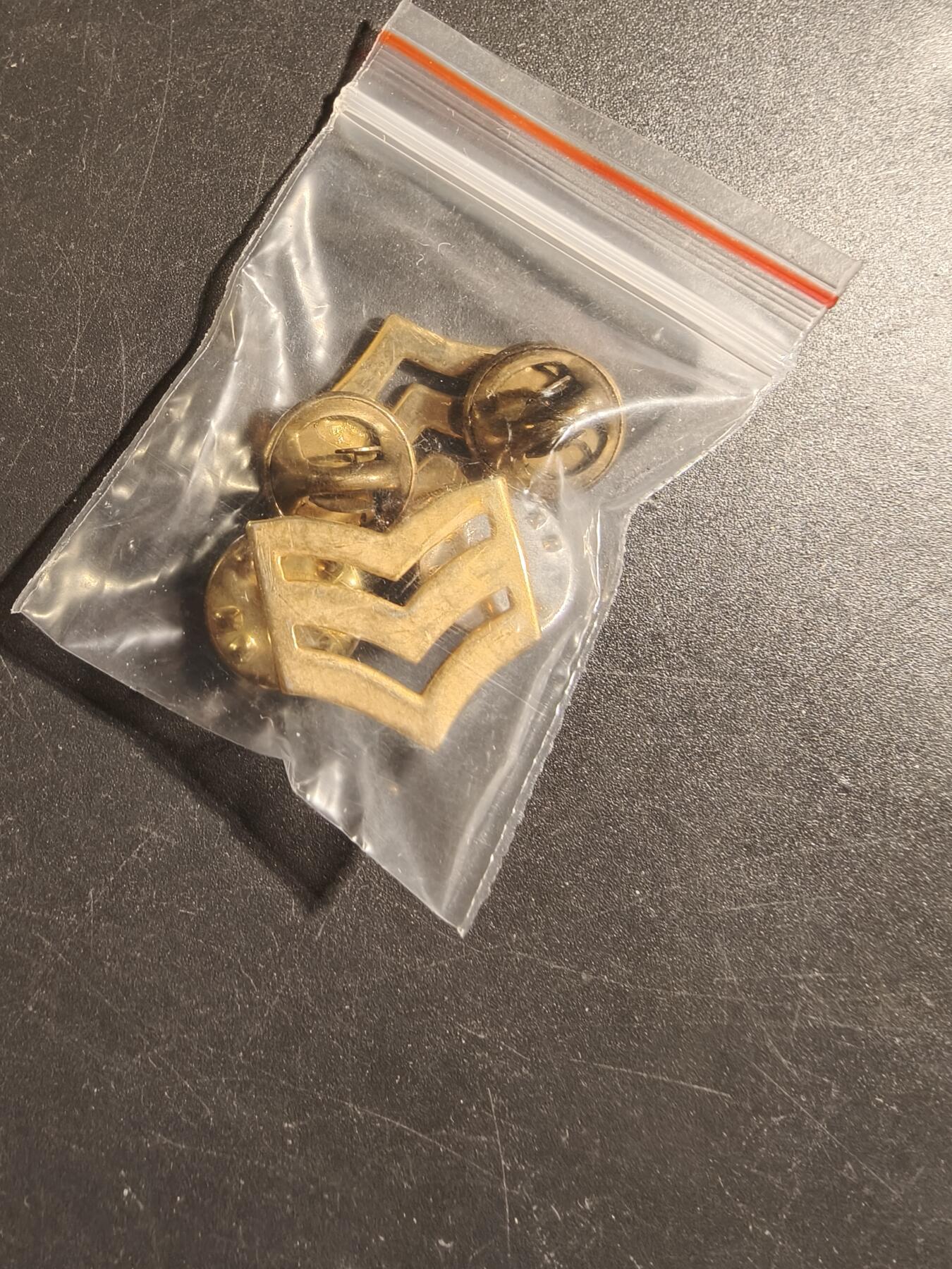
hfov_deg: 58.9
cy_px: 634
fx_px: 843
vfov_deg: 73.9
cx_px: 476
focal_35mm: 23
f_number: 2
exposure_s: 1/50.5
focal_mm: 2.32
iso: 160
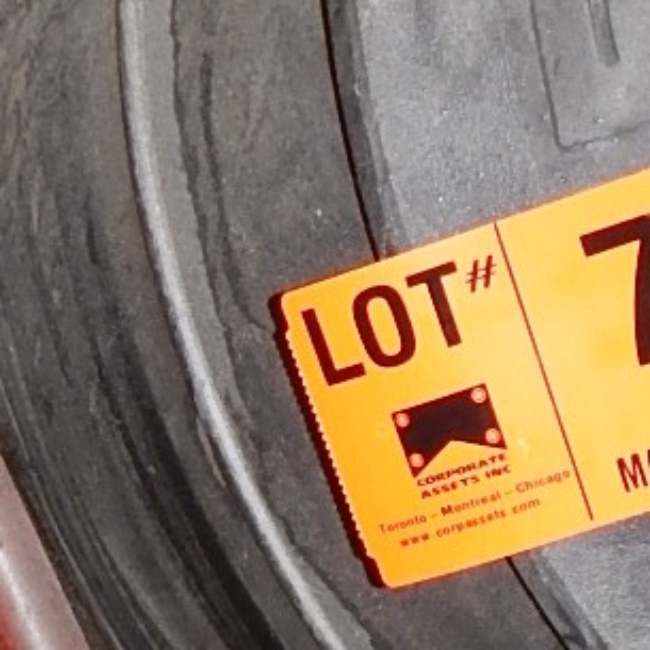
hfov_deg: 12.0
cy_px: 1025
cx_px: 552
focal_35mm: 145
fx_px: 3080
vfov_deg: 11.5
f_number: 3
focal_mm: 4
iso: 200
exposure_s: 1/30
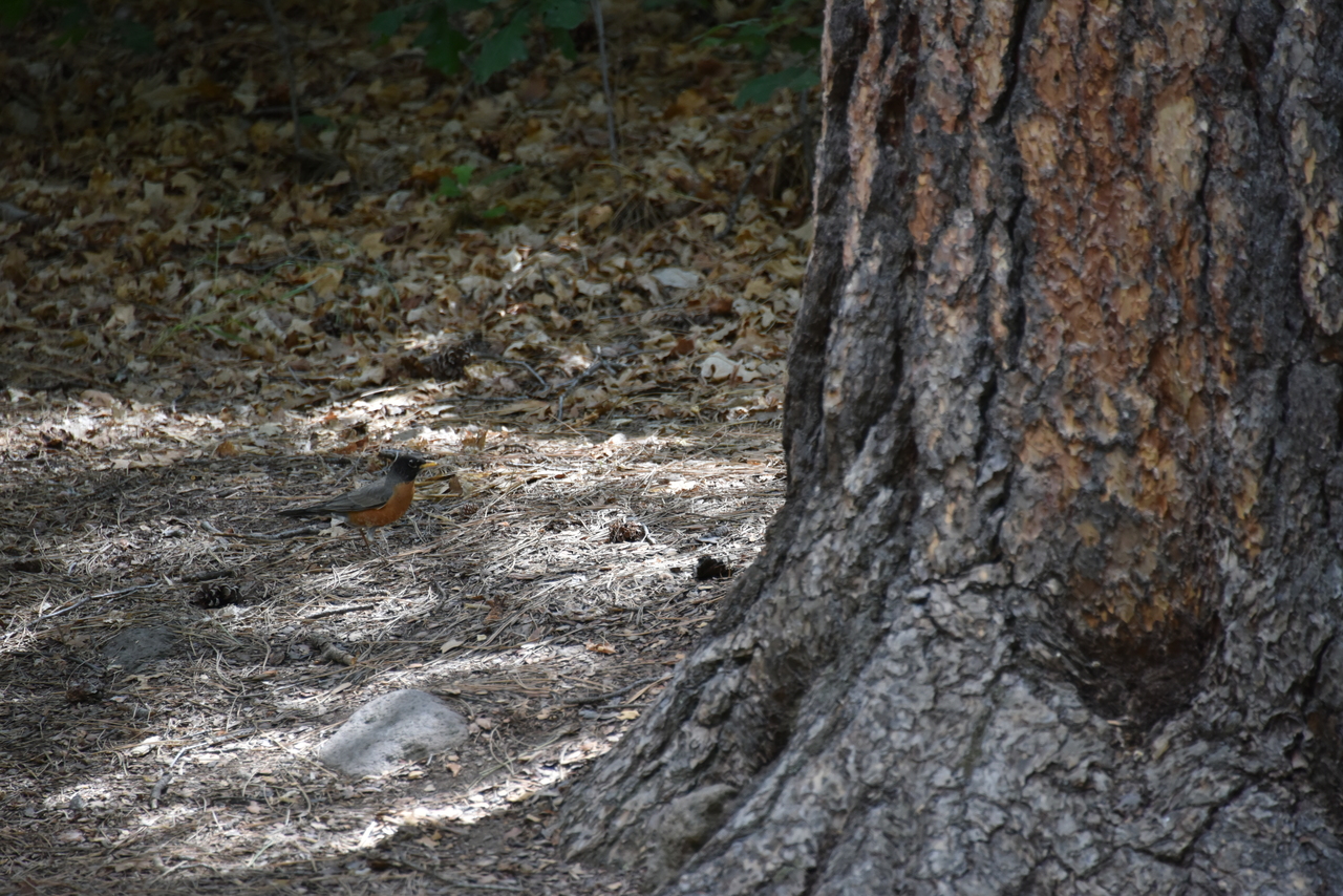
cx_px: 672
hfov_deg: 6.9
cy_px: 448
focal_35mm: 300
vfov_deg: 4.6
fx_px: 11193
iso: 1800
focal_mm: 300
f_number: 5.6
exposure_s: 1/640
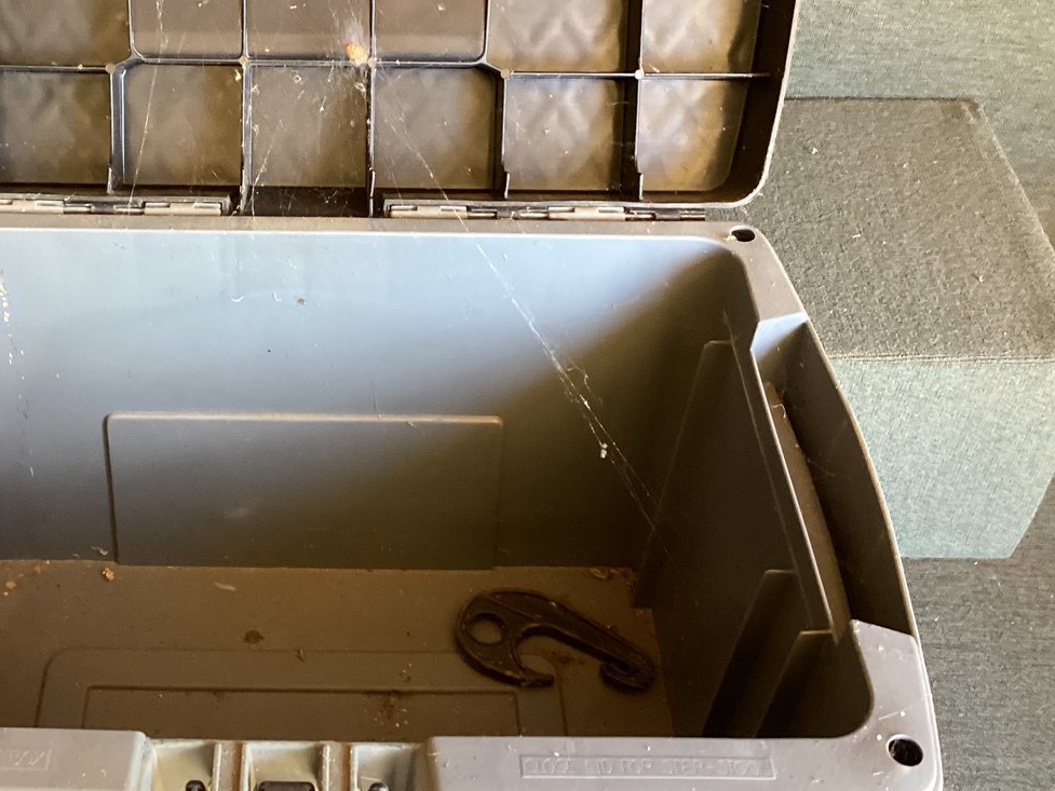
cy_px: 318
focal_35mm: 48
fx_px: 1463
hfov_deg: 39.1
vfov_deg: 30.2
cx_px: 330
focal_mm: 3.3
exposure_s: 1/50
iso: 320
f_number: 2.4
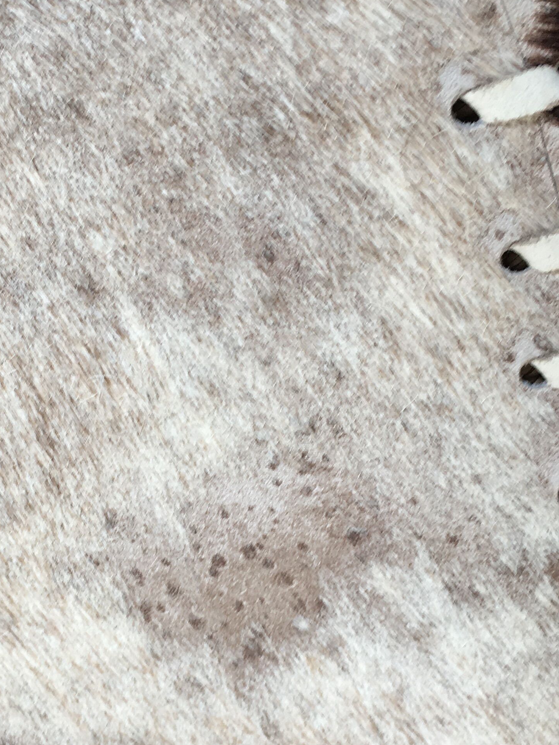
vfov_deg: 31.6
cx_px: 164
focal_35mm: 61
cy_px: 439
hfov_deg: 23.9
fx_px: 1313
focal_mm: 4.15
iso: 32
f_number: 2.2
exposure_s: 1/50
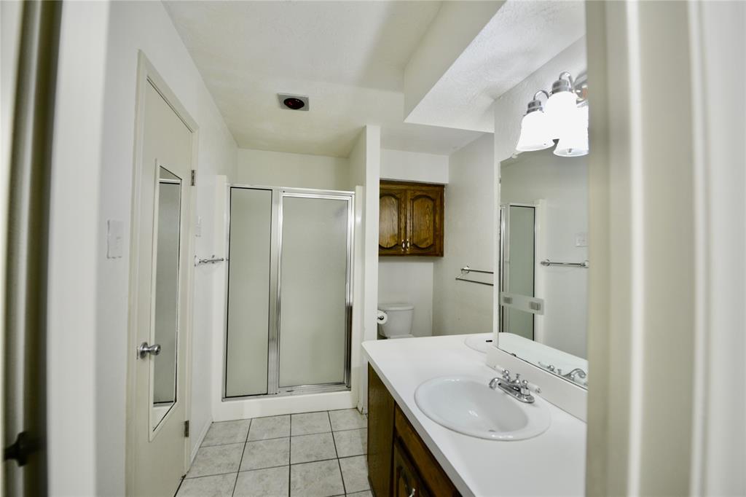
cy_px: 248
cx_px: 373
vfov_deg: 77.3
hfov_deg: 100.4
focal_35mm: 15
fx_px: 311
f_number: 5
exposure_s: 1/30
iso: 640
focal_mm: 15
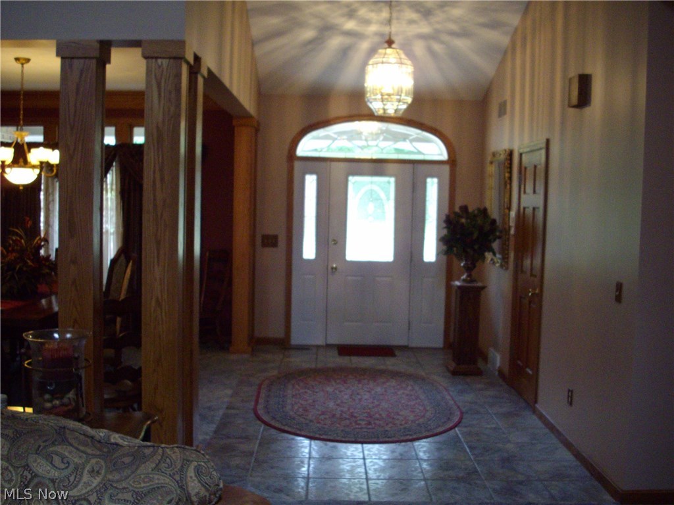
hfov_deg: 50.1
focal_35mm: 37
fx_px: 720
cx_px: 337
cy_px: 252
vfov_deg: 38.7
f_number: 2.8
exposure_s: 1/50
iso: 351
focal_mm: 6.2
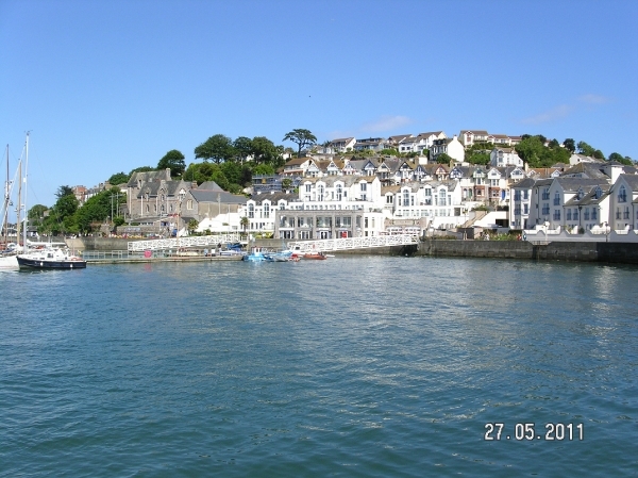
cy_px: 239
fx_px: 700
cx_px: 319
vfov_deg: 37.7
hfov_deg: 49.0
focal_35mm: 38
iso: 100
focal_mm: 7.8
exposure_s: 1/750
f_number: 5.6
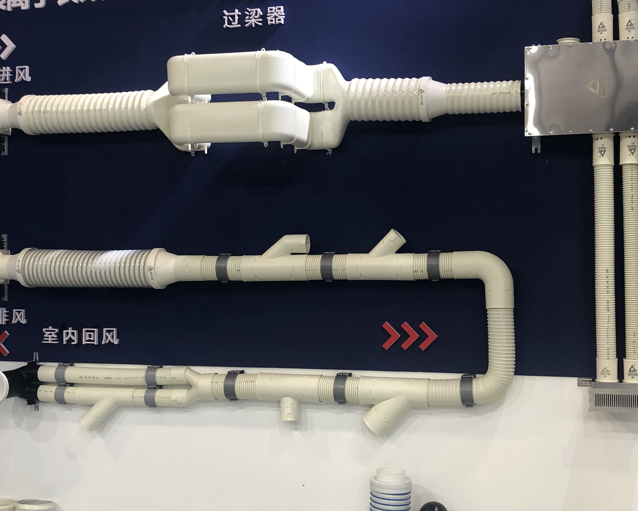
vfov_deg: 29.7
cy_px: 284
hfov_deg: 36.6
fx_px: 963
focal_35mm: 51
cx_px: 352
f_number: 1.8
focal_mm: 4
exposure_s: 1/33
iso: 25
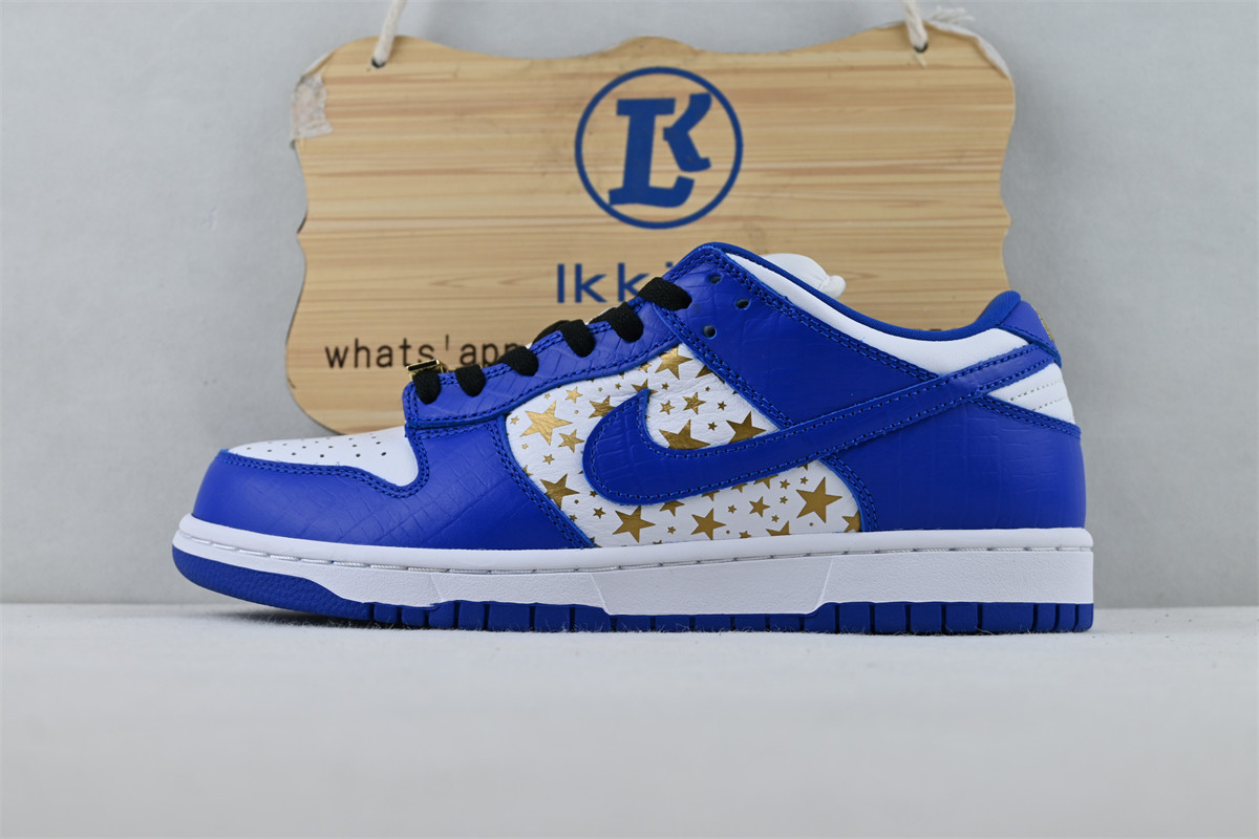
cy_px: 420
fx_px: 1574
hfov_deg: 43.6
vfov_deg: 29.9
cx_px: 630
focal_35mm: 45
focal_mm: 30
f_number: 4.8
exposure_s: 1/100
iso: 100
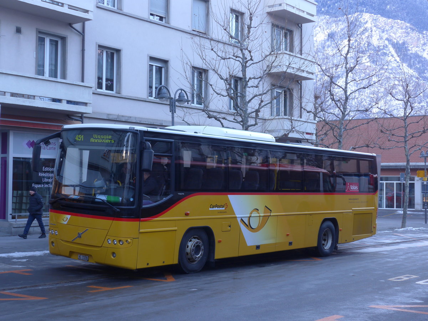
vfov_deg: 26.6
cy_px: 160
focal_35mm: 55
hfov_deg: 34.9
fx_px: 680
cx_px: 214
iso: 100
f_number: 3.4
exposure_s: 1/60
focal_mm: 11.3
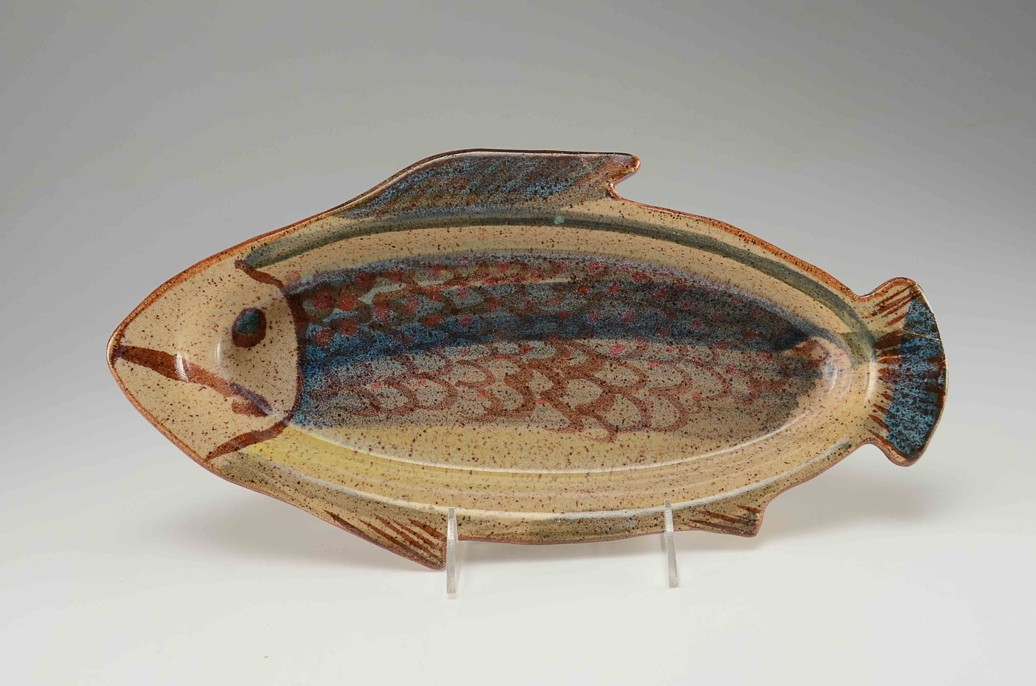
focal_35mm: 48
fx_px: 1378
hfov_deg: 41.2
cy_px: 343
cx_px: 518
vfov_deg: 28.0
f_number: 10
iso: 100
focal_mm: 32
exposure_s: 1/80
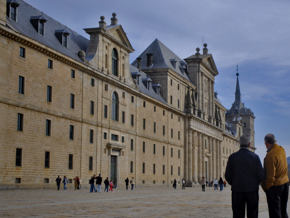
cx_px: 193
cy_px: 123
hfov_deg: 31.1
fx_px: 517
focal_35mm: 62
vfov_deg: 23.8
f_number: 8
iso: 100
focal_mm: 31
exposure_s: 1/160
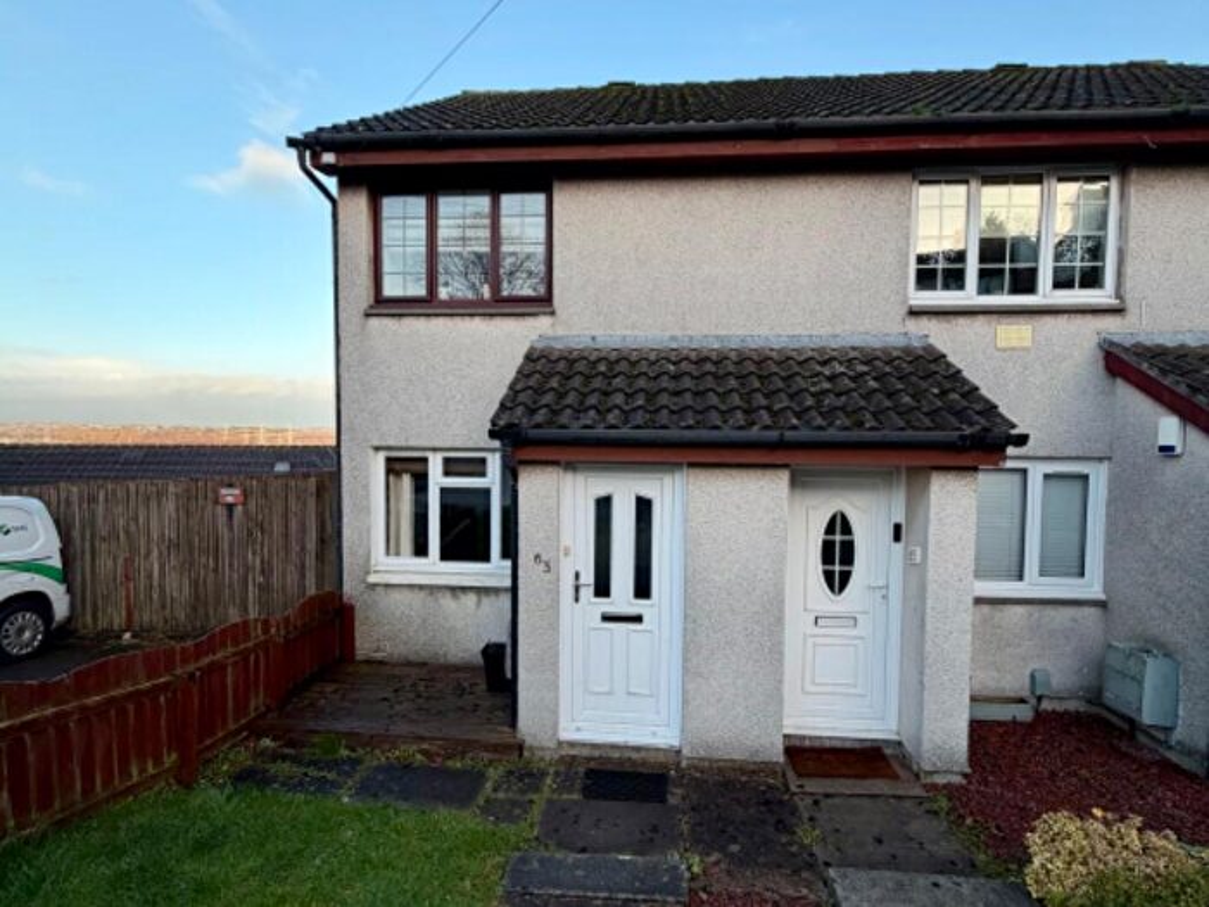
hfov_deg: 102.1
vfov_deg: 85.7
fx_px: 489
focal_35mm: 14
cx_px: 604
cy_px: 454
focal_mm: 2.22
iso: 64
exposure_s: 1/424
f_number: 2.2
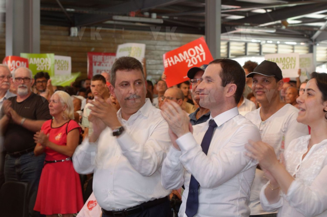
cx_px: 164
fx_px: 952
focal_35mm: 105
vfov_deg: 13.0
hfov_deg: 19.5
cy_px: 108
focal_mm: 70
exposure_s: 1/15
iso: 400
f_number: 5.6
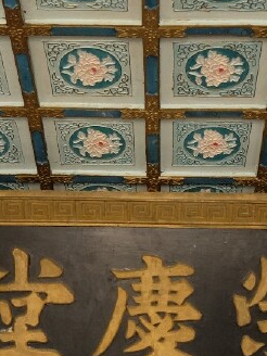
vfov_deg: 18.1
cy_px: 552
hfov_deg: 15.6
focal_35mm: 95
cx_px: 153
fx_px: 977
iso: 800
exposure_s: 1/27
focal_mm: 18
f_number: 2.8
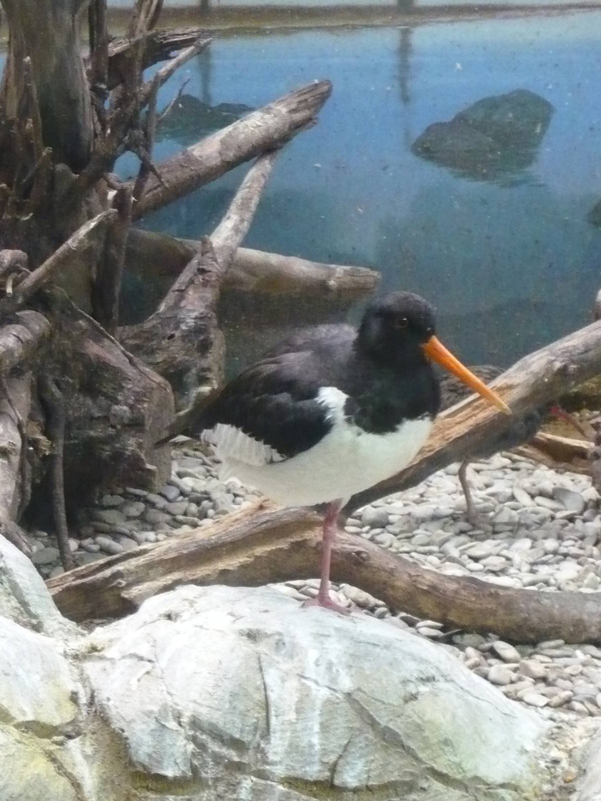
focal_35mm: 160
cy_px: 400
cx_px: 300
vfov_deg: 12.3
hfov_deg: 9.3
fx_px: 3704
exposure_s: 1/30
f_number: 5.1
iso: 800
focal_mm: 16.5
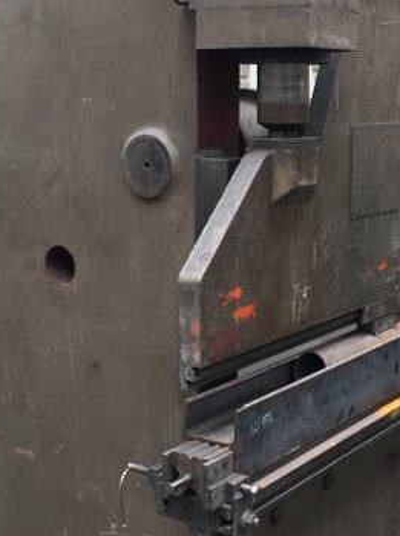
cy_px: 282
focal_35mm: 53
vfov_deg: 36.2
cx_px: 300
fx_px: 820
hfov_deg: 27.1
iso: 80
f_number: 2.2
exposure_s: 1/33
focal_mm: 4.15
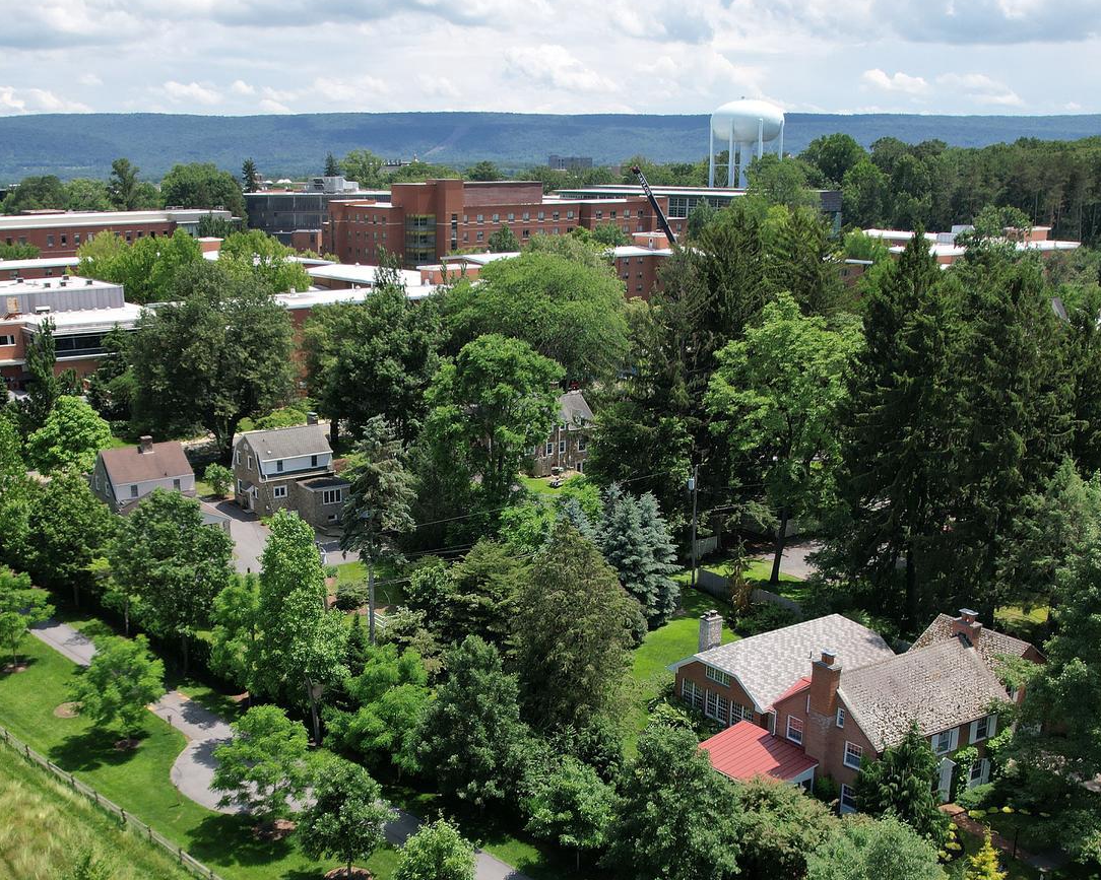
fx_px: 1271
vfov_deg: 37.4
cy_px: 648
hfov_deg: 46.7
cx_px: 469
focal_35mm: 39
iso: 110
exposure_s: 1/2000
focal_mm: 8.38
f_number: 2.8
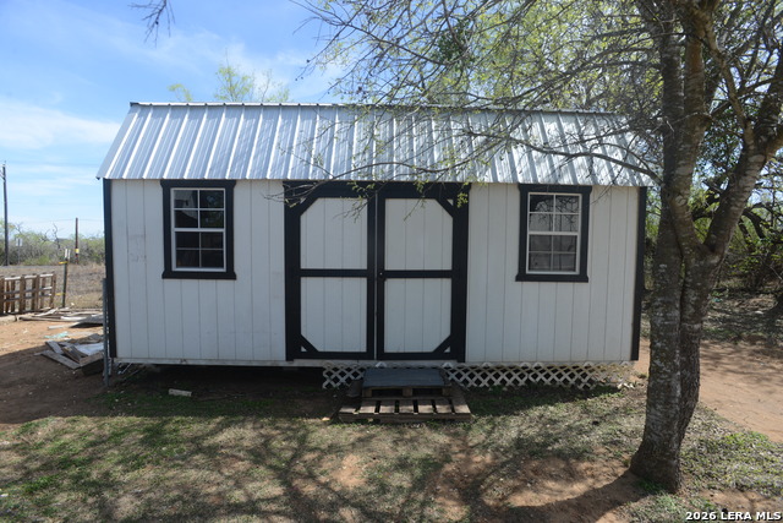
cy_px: 262
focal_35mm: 17
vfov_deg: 70.5
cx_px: 392
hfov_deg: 93.3
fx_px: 370
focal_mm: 17
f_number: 7.1
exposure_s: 1/200
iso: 100
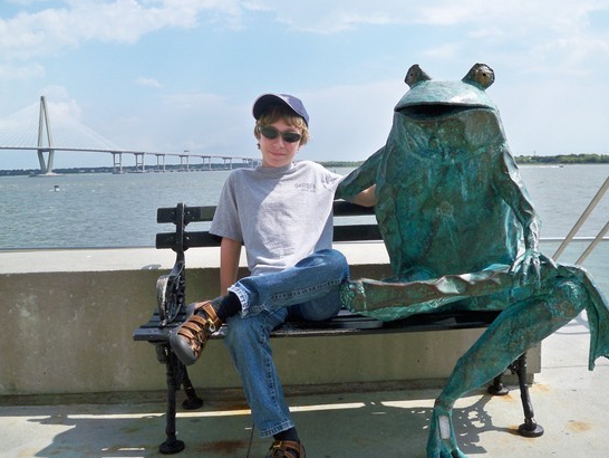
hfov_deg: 45.6
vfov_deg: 35.2
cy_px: 241
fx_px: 722
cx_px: 352
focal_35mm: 41
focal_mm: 6.3
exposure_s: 1/640
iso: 125
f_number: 4.7
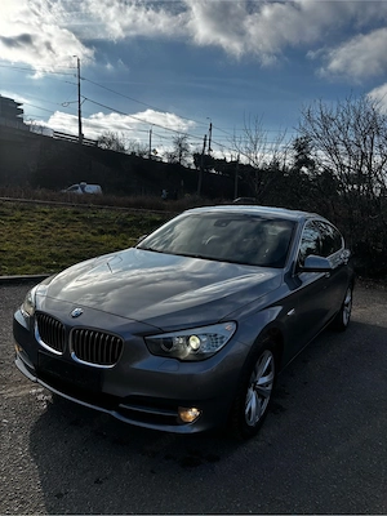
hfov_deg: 53.1
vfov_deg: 67.3
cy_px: 258
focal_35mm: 26
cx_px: 194
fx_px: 388
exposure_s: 1/4082
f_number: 1.6
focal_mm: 5.96
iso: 50
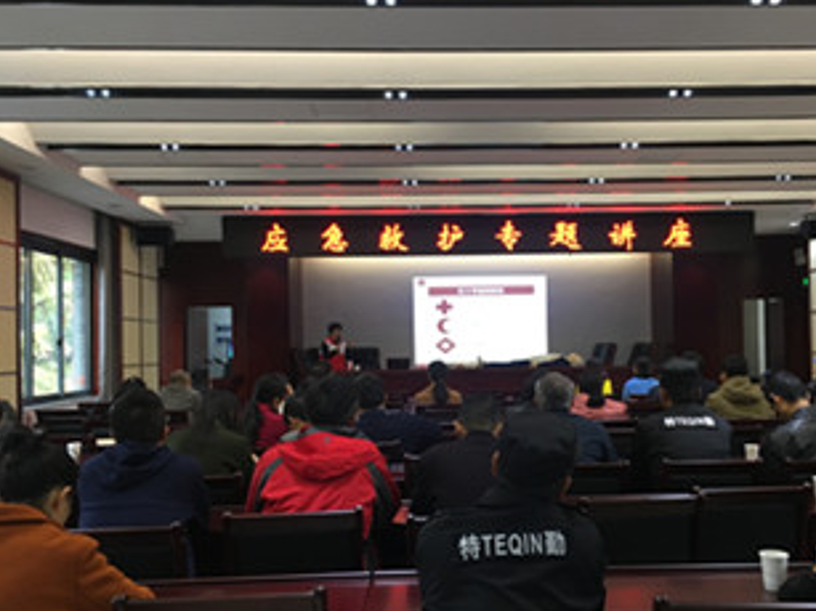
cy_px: 333
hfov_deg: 52.4
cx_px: 470
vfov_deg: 40.6
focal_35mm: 35
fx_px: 825
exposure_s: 1/33
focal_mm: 4.15
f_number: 2.2
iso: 160
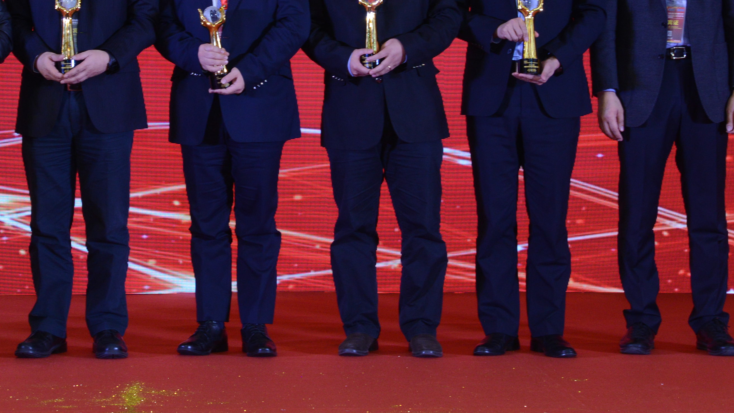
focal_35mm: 114
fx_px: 2219
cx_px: 199
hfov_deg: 18.7
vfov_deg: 10.5
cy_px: -42
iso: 1250
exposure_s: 1/60
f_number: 5.6
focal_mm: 52
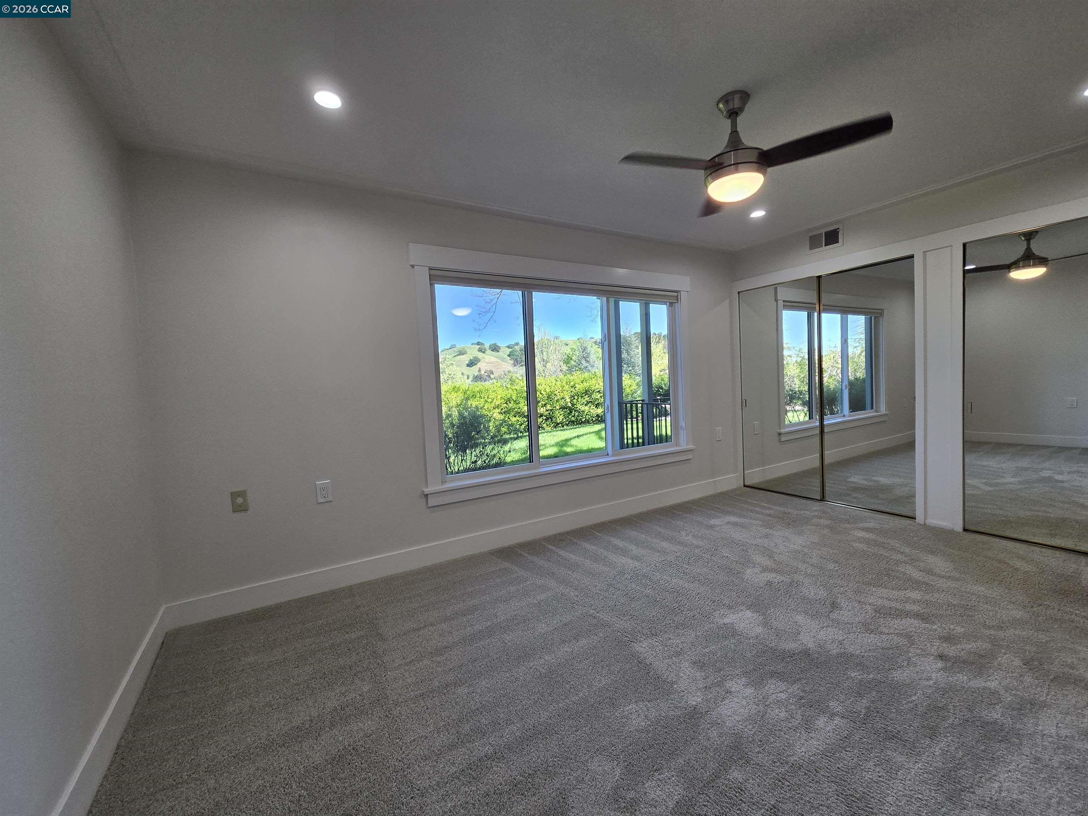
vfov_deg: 89.9
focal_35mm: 13
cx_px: 544
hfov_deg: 106.2
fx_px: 409
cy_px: 408
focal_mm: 2.2
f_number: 2.2
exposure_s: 1/120
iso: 64
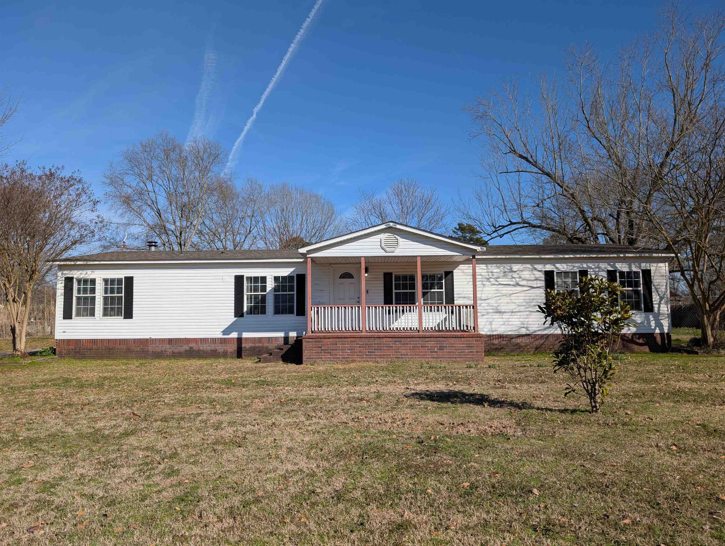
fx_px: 503
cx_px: 362
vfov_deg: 56.9
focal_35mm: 24
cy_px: 273
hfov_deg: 71.5
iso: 22
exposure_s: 1/1845
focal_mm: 6.9
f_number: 1.68
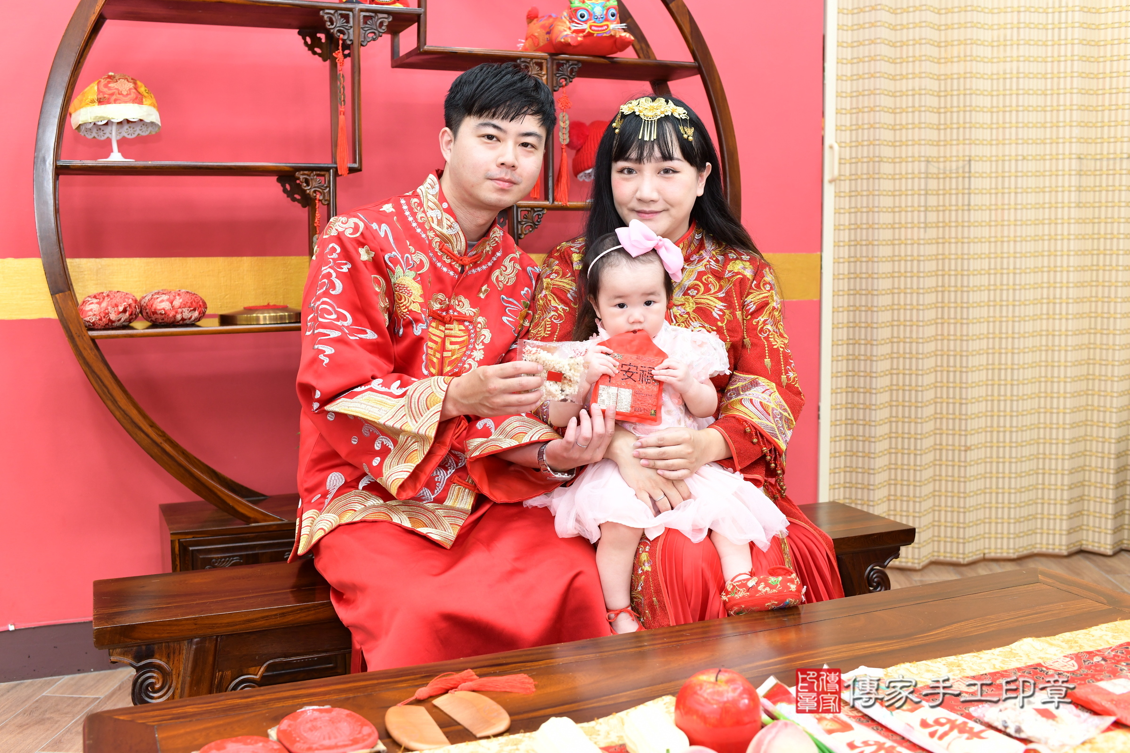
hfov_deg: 54.4
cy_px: 376
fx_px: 1099
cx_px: 565
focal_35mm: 35
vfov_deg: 37.9
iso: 1000
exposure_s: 1/200
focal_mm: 35
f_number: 4.5
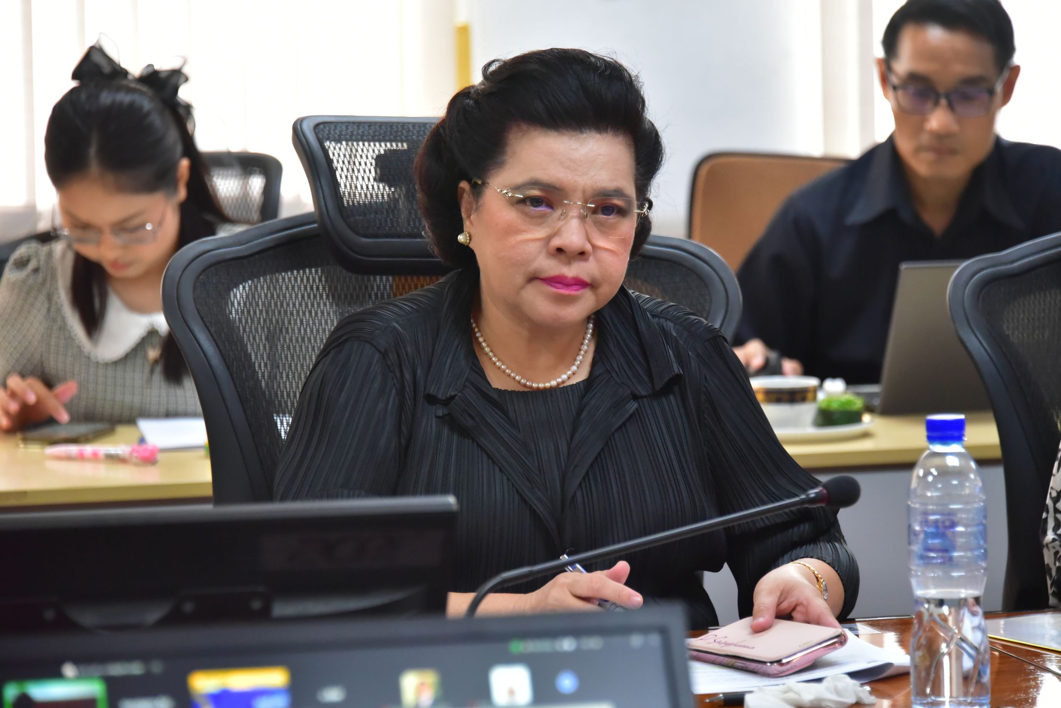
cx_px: 530
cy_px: 354
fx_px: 5307
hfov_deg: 11.4
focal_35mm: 180
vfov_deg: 7.6
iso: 6400
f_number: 6.3
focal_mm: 180
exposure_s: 1/160
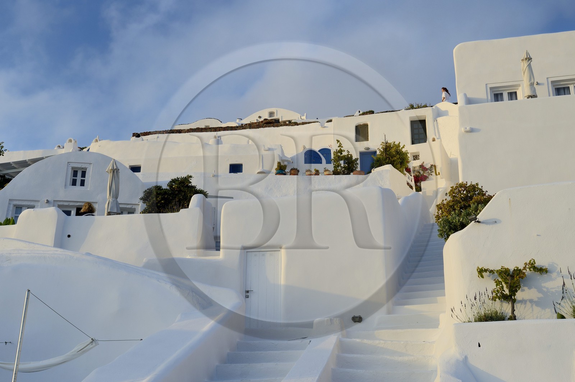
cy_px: 191
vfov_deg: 30.5
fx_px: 702
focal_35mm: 44
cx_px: 288
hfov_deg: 44.5
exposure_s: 1/320
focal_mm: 44
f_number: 9
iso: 200
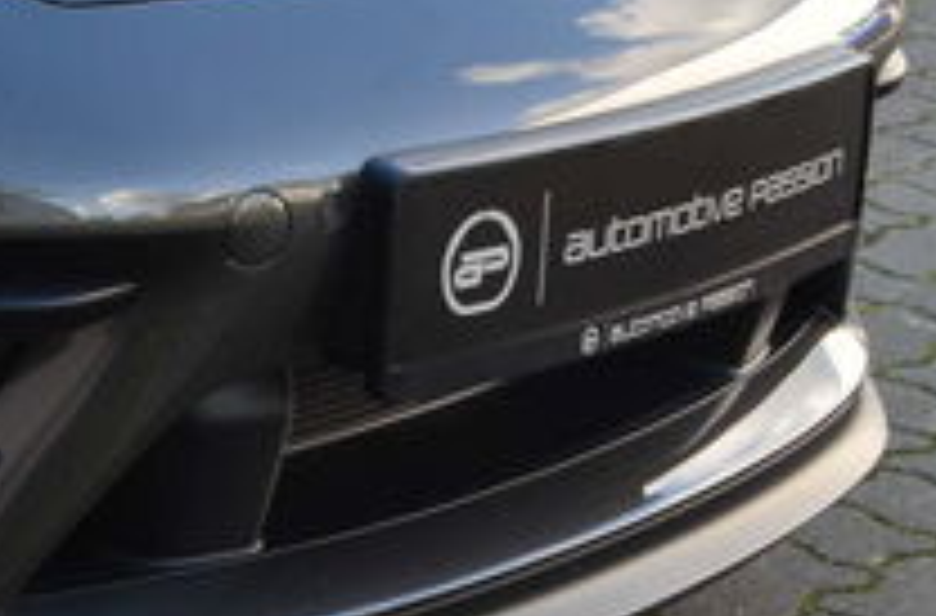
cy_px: -135
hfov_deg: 14.9
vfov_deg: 10.9
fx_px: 3160
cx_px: -680
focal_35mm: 122
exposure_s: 1/60
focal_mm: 22
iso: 280
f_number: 10
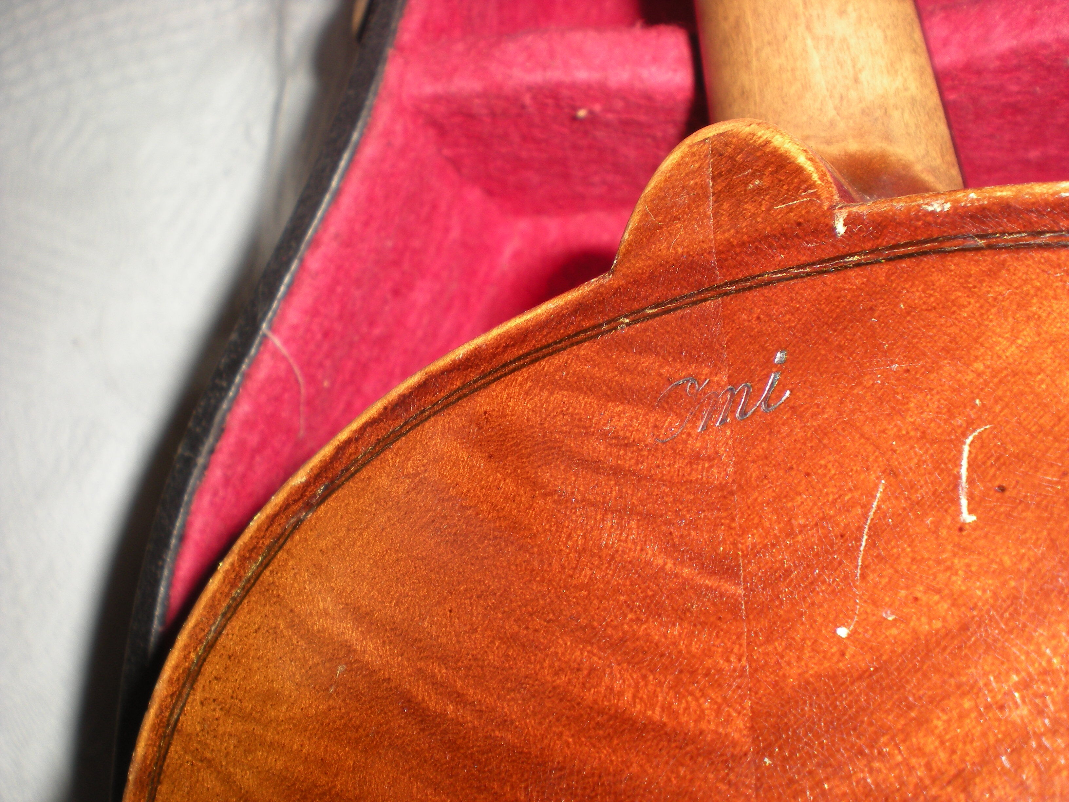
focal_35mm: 38
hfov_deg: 49.0
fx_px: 1174
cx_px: 534
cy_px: 401
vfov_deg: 37.7
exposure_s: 1/60
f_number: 4.6
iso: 64
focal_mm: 6.3
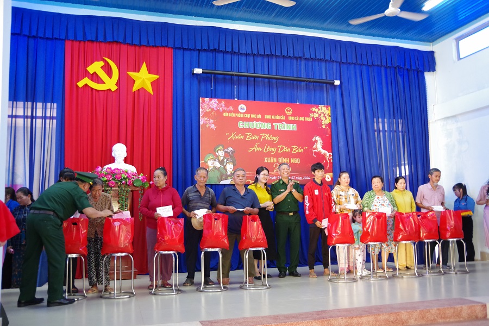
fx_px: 421
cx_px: 244
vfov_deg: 42.3
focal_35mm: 31
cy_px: 163
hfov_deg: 60.3
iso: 3200
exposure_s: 1/60
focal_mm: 21
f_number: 4
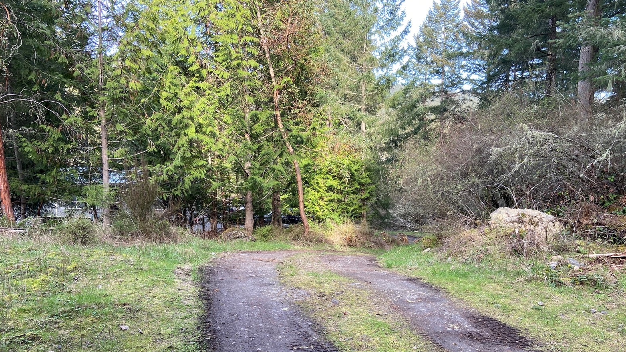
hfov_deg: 66.1
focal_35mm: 29
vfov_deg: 39.7
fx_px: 481
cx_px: 317
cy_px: 233
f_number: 1.8
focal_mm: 4.25
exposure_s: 1/122
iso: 32
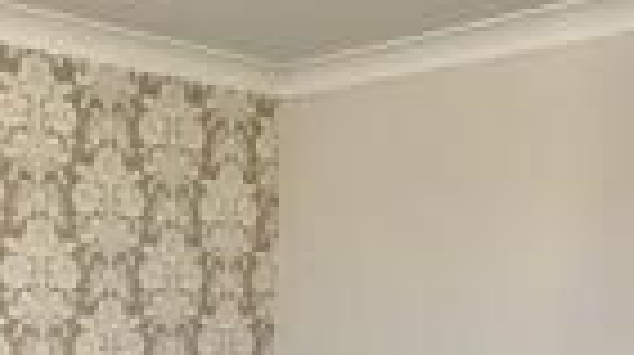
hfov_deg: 32.9
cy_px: 586
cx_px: 187
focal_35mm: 63
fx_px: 1058
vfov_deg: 16.7
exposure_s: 1/100
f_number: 2.2
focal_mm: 2.22
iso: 320
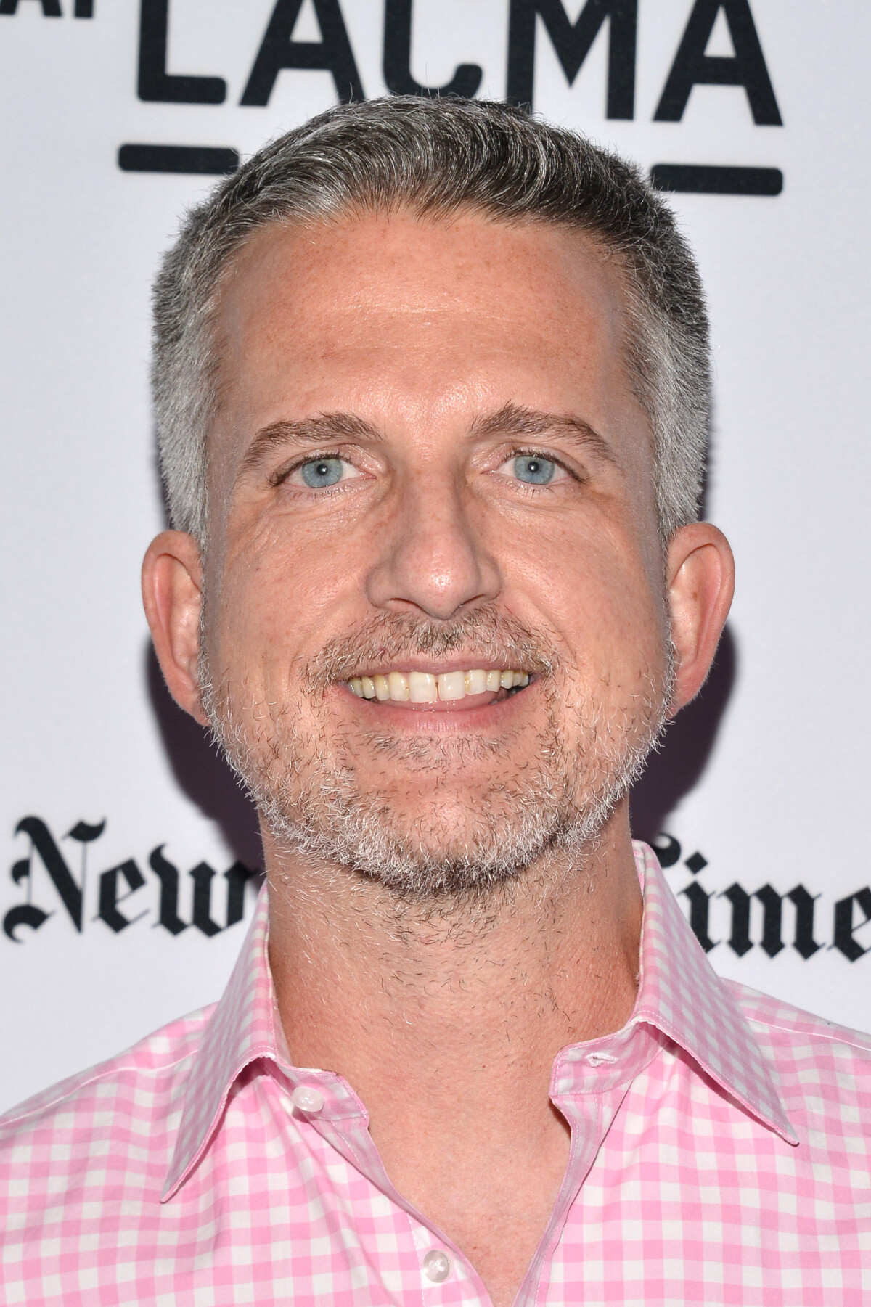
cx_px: 436
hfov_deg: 11.0
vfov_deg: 16.4
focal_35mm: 125
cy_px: 654
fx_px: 4538
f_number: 8
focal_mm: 125
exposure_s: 1/160
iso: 800
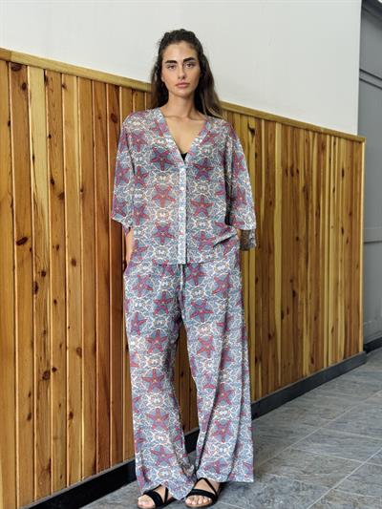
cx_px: 191
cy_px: 254
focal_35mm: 48
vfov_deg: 39.6
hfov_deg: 30.3
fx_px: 706
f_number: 1.78
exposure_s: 1/50
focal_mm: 6.76
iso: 125
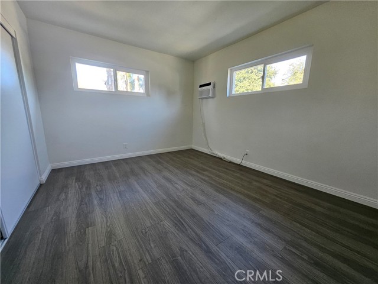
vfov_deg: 89.9
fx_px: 142
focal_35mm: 13
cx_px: 189
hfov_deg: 106.2
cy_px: 142
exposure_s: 1/60
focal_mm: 1.74
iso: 200
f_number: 2.2
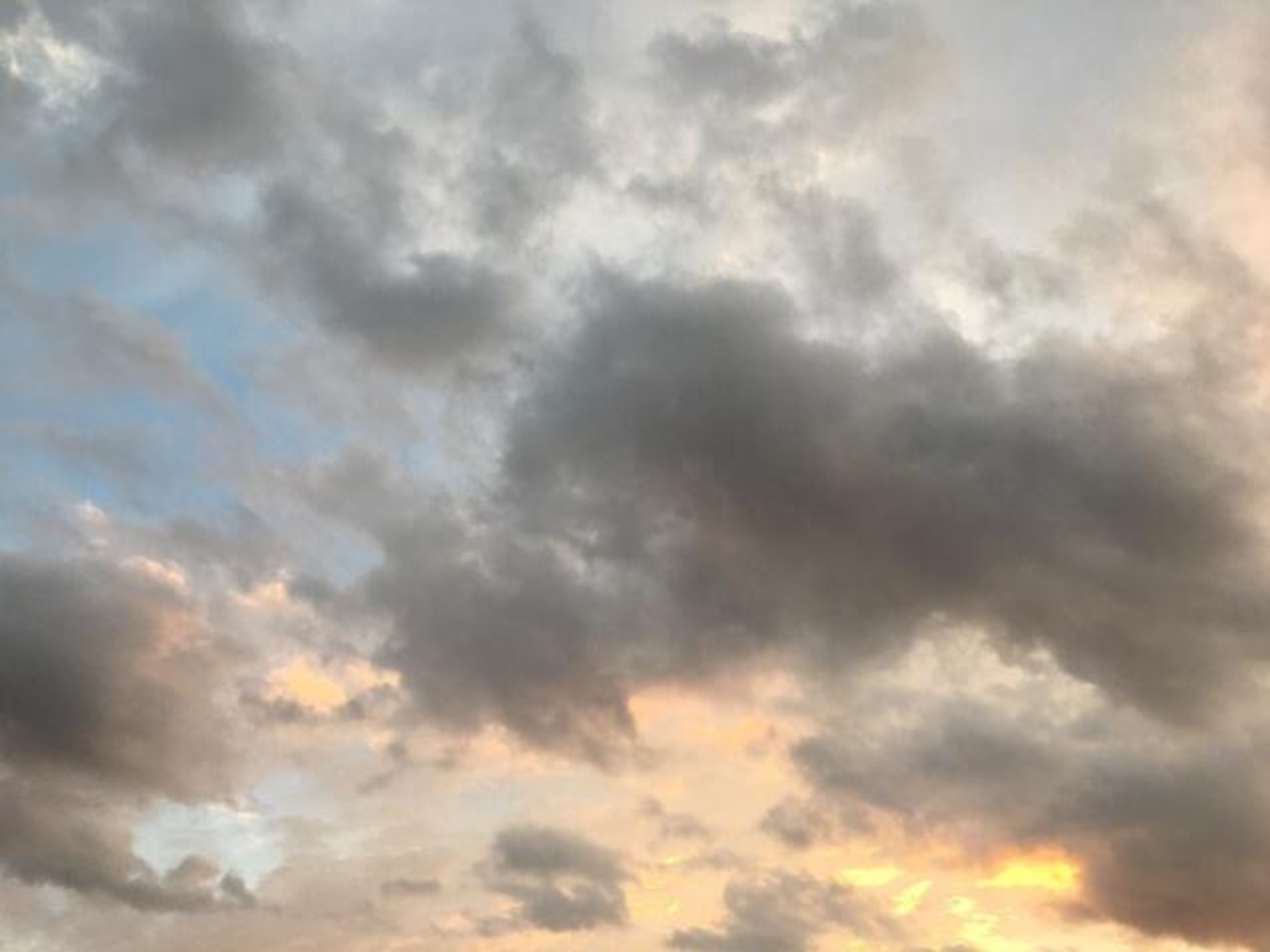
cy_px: 476
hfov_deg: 61.7
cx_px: 635
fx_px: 1064
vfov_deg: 48.2
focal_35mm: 29
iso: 40
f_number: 2.2
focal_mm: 4.15
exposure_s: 1/120
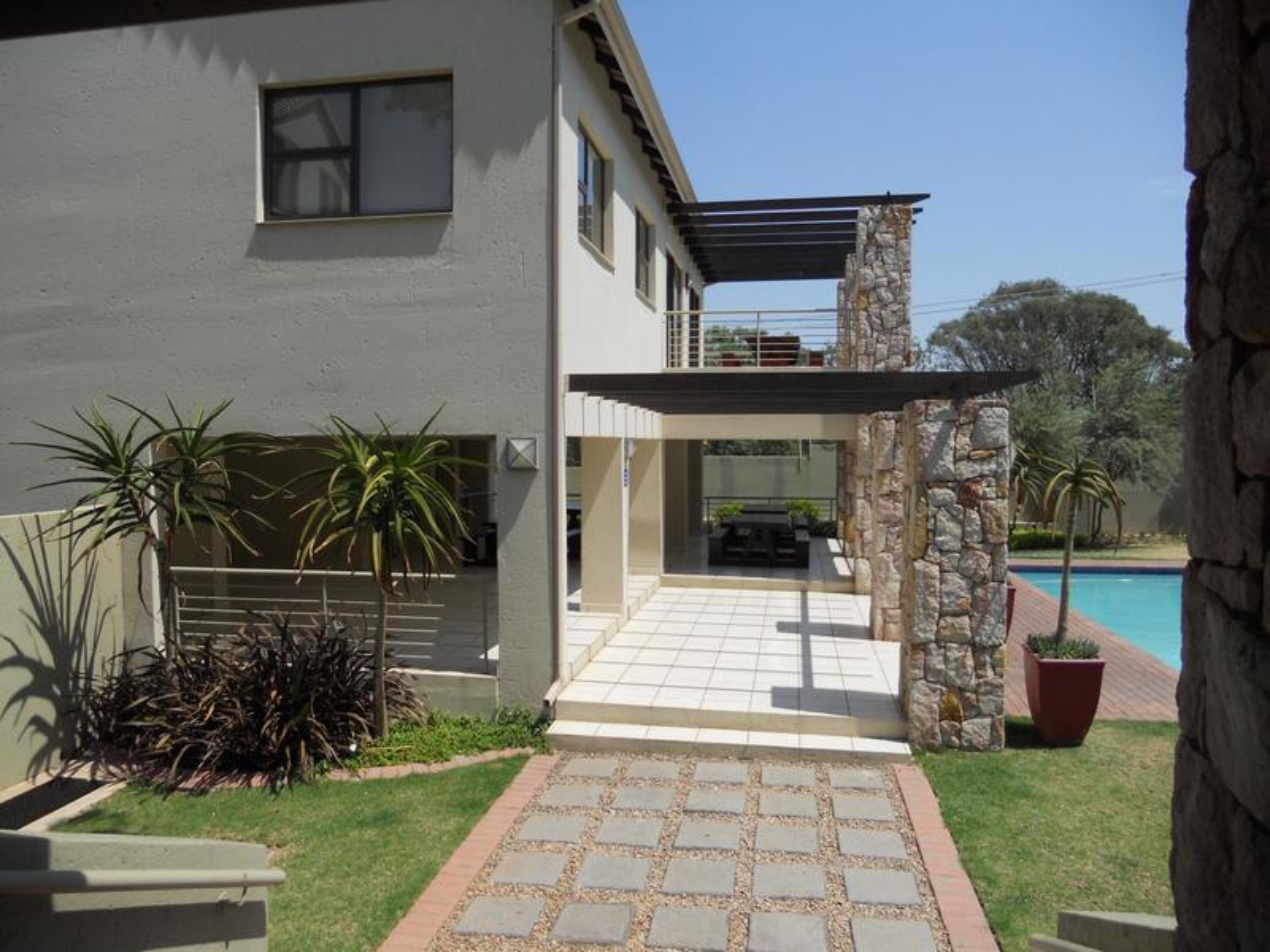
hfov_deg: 65.3
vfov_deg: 51.4
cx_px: 635
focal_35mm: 27
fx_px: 991
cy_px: 476
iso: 80
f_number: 3.2
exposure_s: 1/1250
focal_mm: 4.9
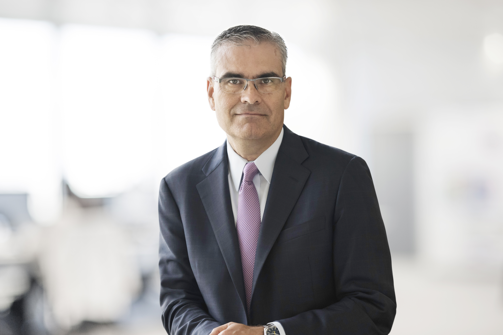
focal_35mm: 105
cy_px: 168
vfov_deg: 13.0
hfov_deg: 19.5
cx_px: 252
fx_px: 1467
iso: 200
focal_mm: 105
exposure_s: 1/200
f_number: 11
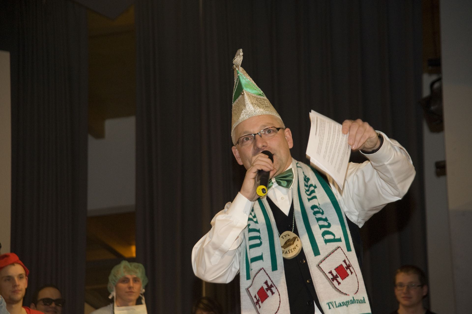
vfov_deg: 13.4
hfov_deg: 20.0
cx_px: 236
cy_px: 157
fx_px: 1336
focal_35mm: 102
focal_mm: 102
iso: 1600
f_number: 8
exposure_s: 1/160
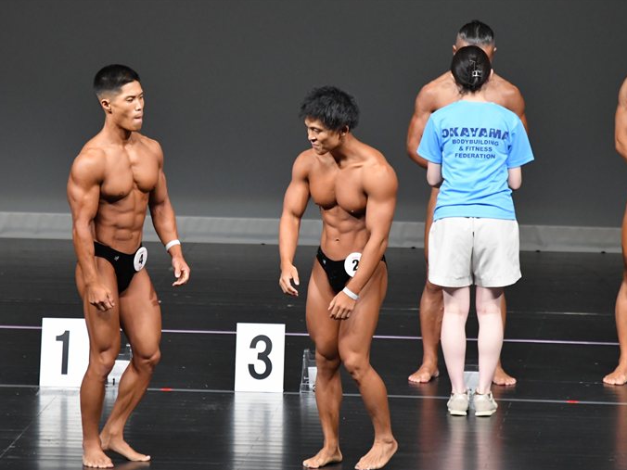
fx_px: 6285
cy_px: 234
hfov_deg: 5.7
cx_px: 278
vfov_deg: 4.3
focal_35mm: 347
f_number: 5.6
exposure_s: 1/400
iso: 4000
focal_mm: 210
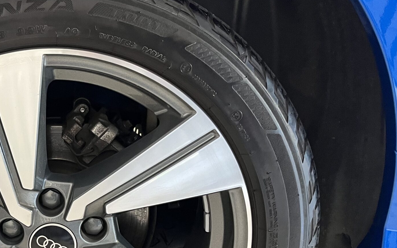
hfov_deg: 37.0
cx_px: 39
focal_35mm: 51
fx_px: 552
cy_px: 189
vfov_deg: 25.0
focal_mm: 5.1
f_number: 1.6
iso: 320
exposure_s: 1/50
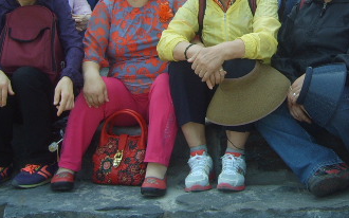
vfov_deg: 17.4
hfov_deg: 28.1
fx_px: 685
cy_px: -25
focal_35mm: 72
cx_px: 267
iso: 50
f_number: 5.8
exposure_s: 1/125
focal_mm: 5.8
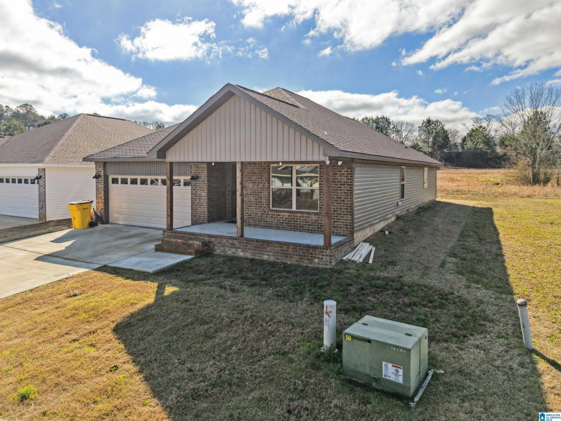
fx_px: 389
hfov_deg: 71.6
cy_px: 210
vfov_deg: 56.8
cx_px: 280
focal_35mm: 24
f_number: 1.8
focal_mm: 8.7
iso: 200
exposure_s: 1/6000
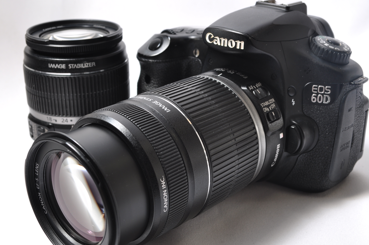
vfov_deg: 25.0
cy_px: 122
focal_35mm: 54
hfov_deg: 36.9
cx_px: 184
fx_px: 553
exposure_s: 1/125
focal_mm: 36
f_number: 10
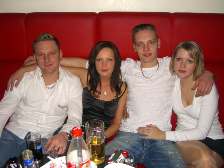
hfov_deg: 49.0
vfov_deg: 37.7
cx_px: 112
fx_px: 246
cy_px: 84
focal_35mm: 38
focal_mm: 7.9
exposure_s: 1/60
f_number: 2.8
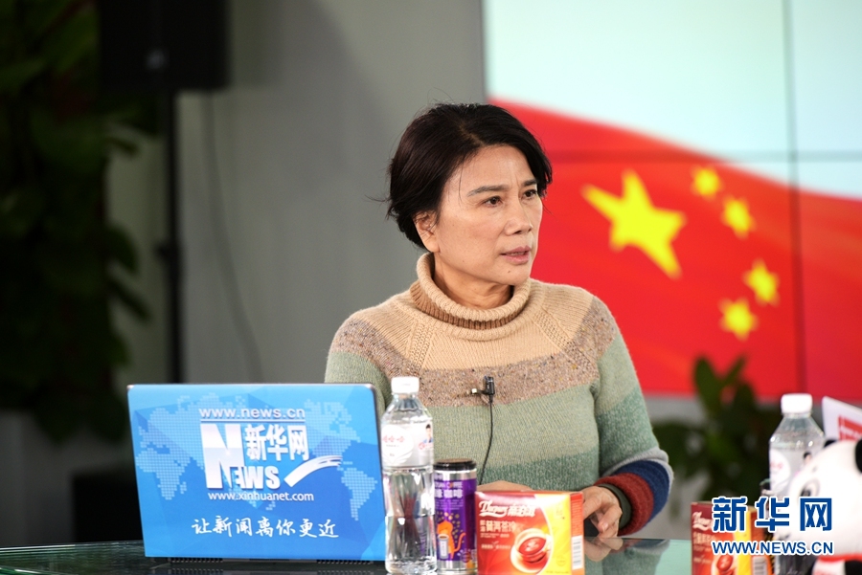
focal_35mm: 200
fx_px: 4791
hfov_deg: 10.3
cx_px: 431
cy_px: 288
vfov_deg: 6.9
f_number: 4
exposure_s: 1/160
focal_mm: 200
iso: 560
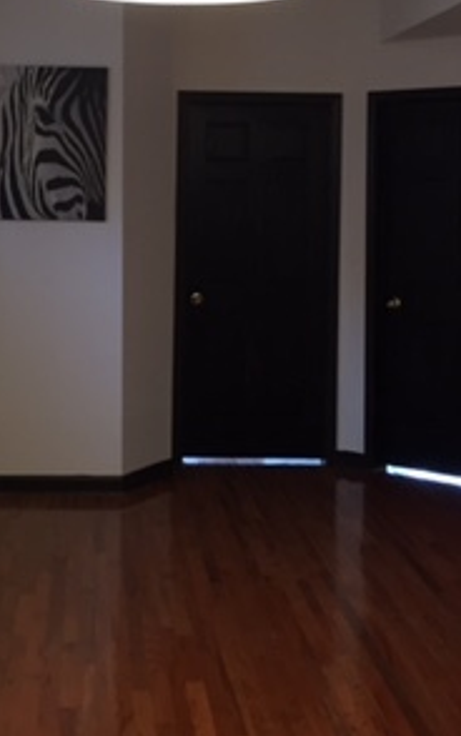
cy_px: 215
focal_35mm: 67
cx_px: 145
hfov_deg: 19.4
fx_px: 1346
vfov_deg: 30.3
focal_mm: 4.15
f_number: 2.2
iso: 80
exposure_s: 1/30
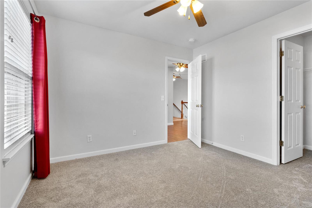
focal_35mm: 16
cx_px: 156
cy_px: 104
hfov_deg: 96.7
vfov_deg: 73.7
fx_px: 139
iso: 400
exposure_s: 1/8
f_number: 8
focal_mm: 8
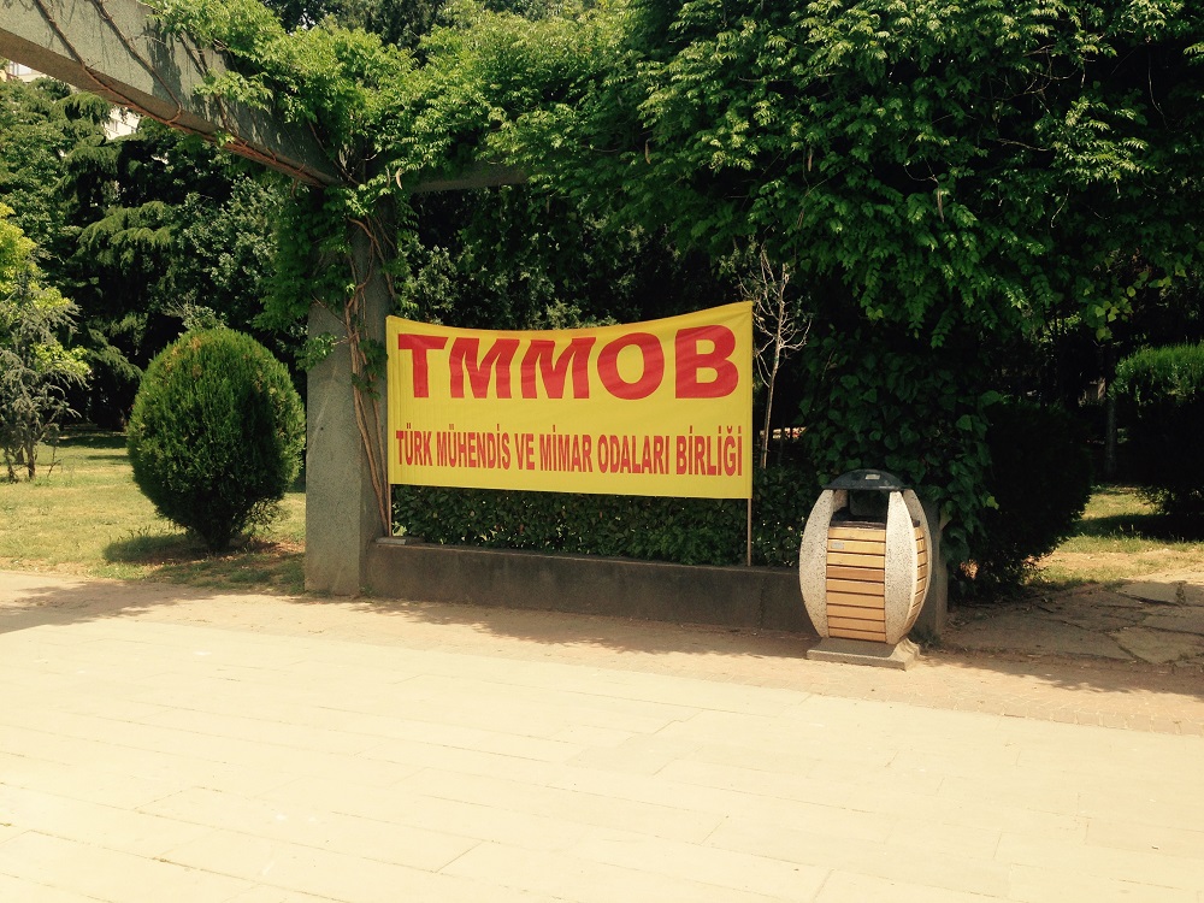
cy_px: 452
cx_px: 602
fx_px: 1148
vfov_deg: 42.9
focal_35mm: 33
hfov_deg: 55.4
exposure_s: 1/1106
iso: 50
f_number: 2.4
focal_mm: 4.12
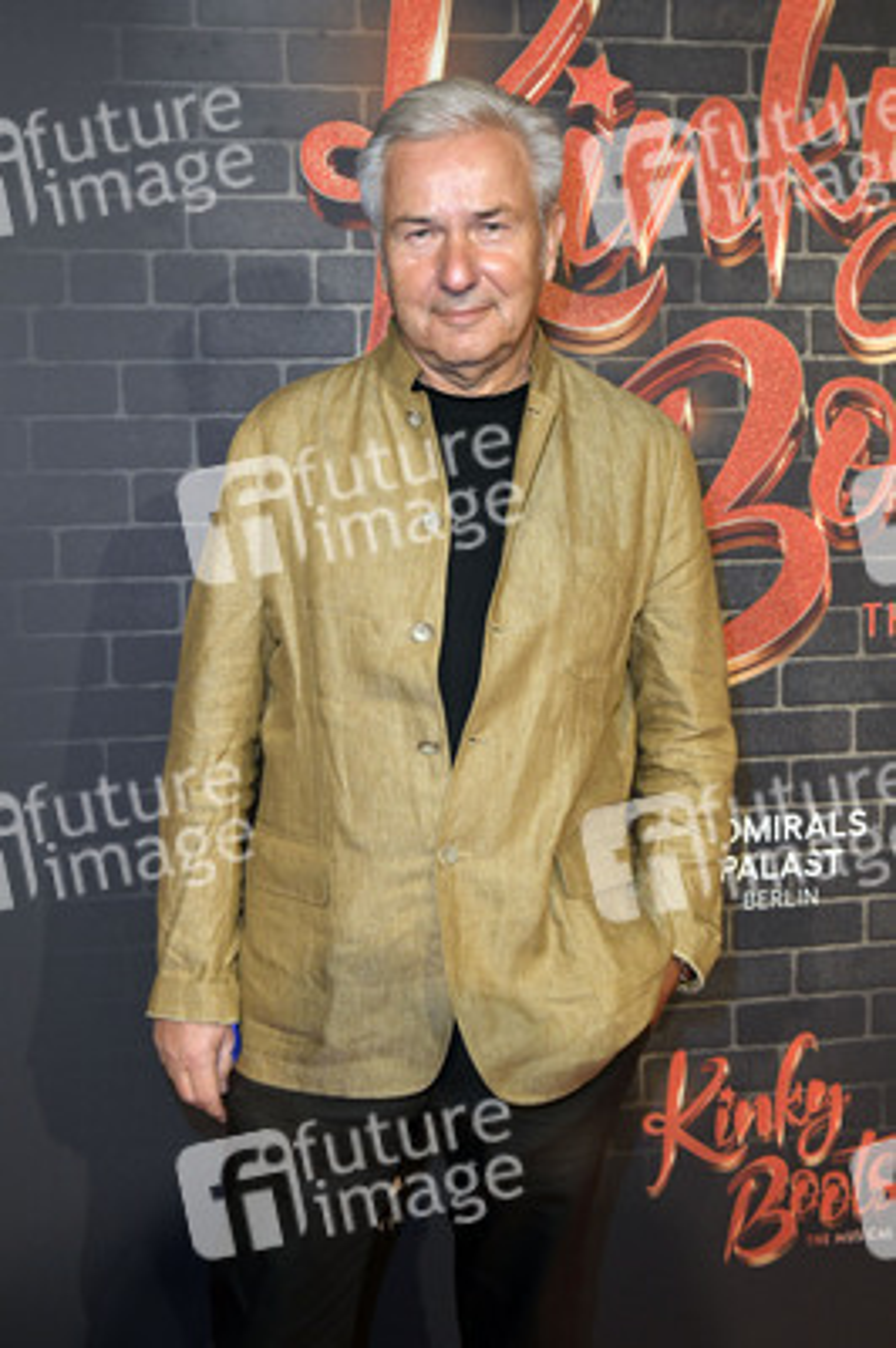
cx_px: 448
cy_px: 674
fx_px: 1571
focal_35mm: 42
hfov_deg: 31.8
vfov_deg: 46.4
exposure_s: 1/250
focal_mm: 42
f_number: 7.1
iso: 1600
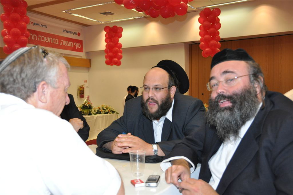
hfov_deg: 49.6
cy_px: 98
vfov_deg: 34.1
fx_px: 317
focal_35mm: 39
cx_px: 146
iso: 800
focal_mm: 26
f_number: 4
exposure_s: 1/60
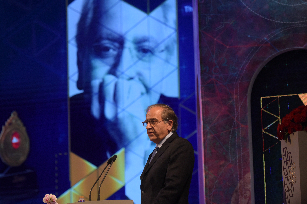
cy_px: 106
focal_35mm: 168
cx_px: 157
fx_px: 1428
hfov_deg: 12.3
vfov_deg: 8.2
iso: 1250
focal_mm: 105
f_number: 2.8
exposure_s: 1/400
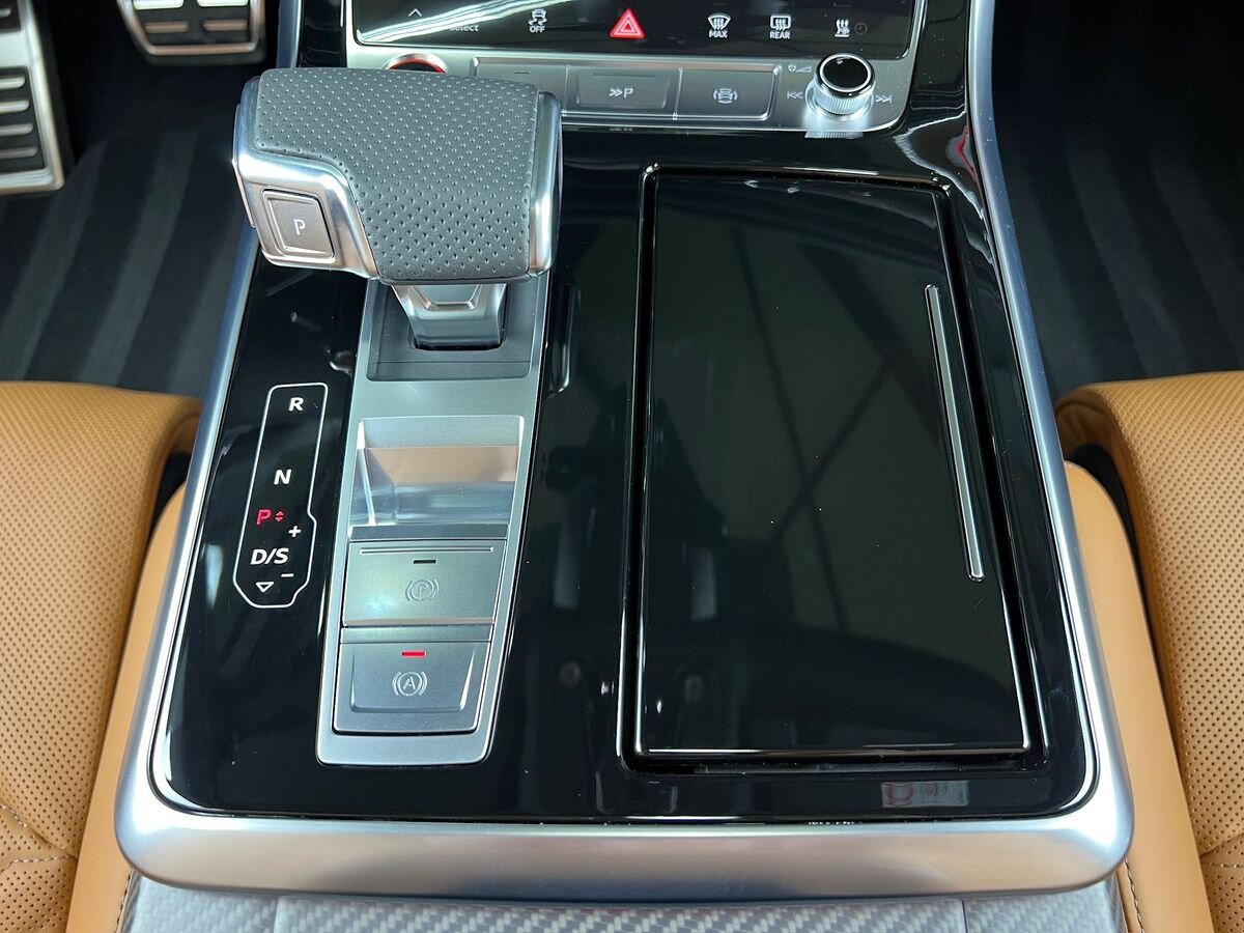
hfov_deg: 67.3
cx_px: 622
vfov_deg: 53.1
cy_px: 466
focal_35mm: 26
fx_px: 934
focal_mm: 5.7
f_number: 1.5
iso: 250
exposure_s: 1/50
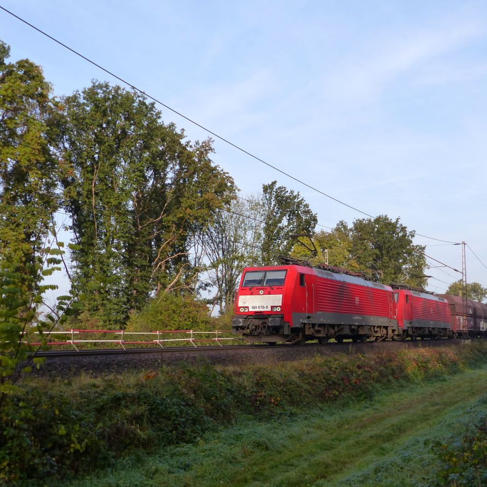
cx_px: 284
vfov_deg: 38.3
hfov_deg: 38.2
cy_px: 243
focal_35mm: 44
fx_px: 700
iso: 160
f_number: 4
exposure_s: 1/500
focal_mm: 6.6
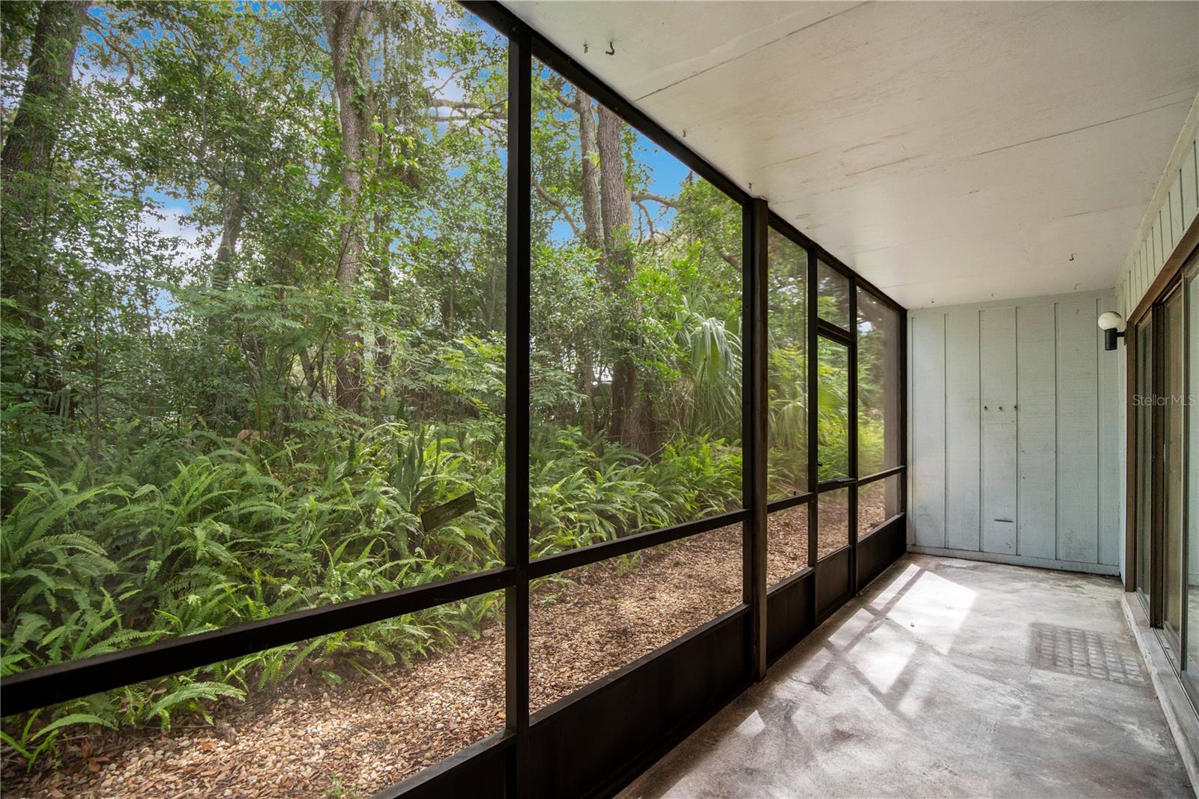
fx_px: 533
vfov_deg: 73.7
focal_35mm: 16
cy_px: 400
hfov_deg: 96.7
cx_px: 600
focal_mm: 16
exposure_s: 1/160
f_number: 4
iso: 640
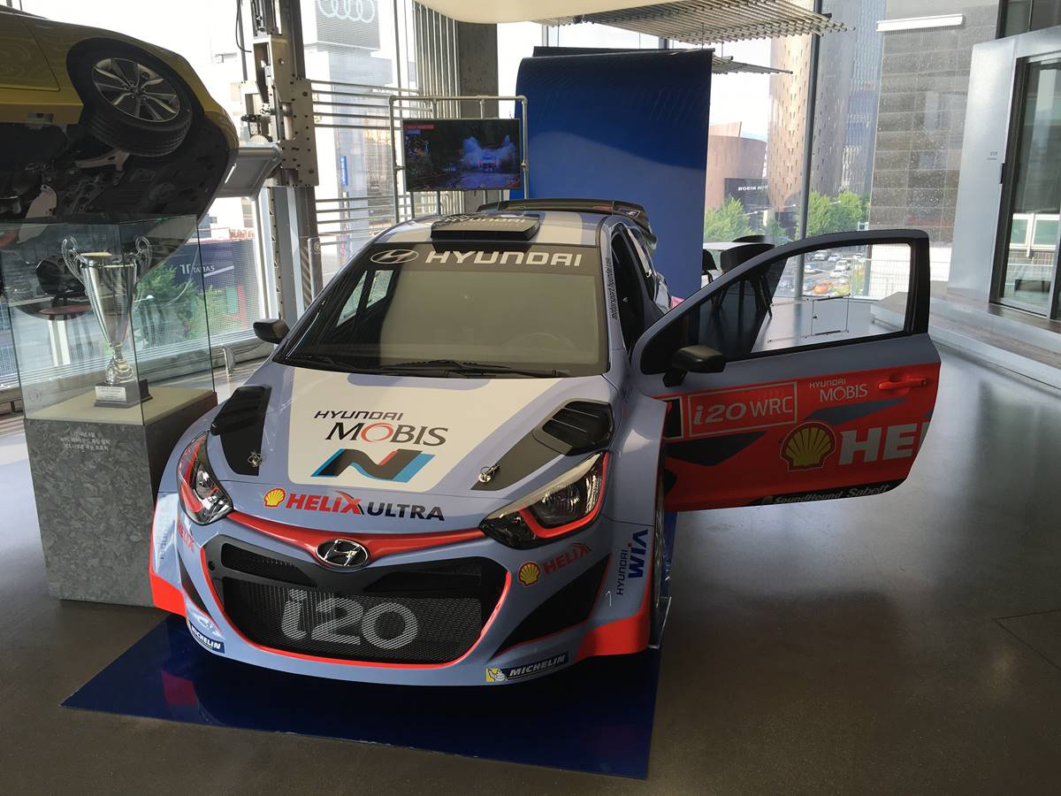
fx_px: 889
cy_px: 398
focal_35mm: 29
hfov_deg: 61.7
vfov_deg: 48.2
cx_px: 530
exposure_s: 1/225
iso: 25
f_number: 2.2
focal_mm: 4.15
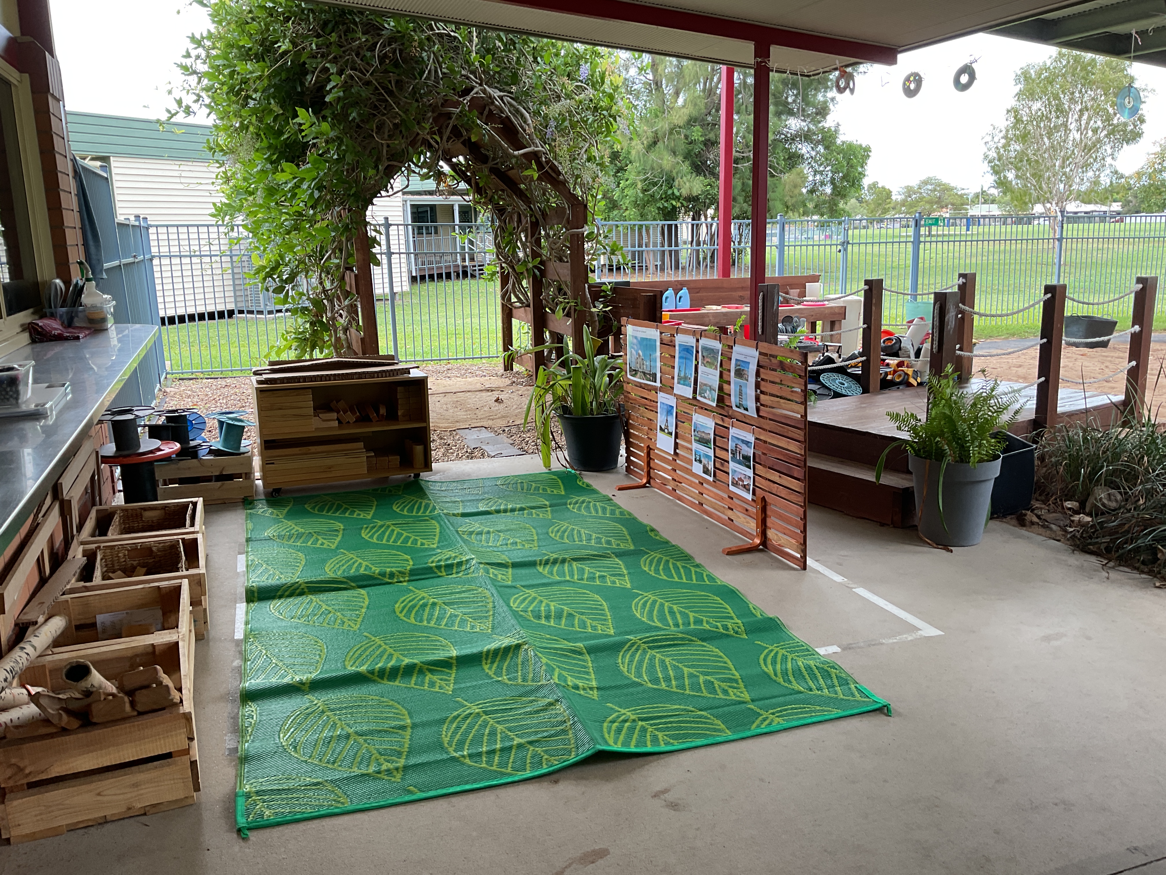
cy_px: 438
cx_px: 583
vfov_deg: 48.2
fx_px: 977
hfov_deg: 61.7
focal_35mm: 29
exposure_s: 1/100
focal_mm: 3
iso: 25
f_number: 1.8
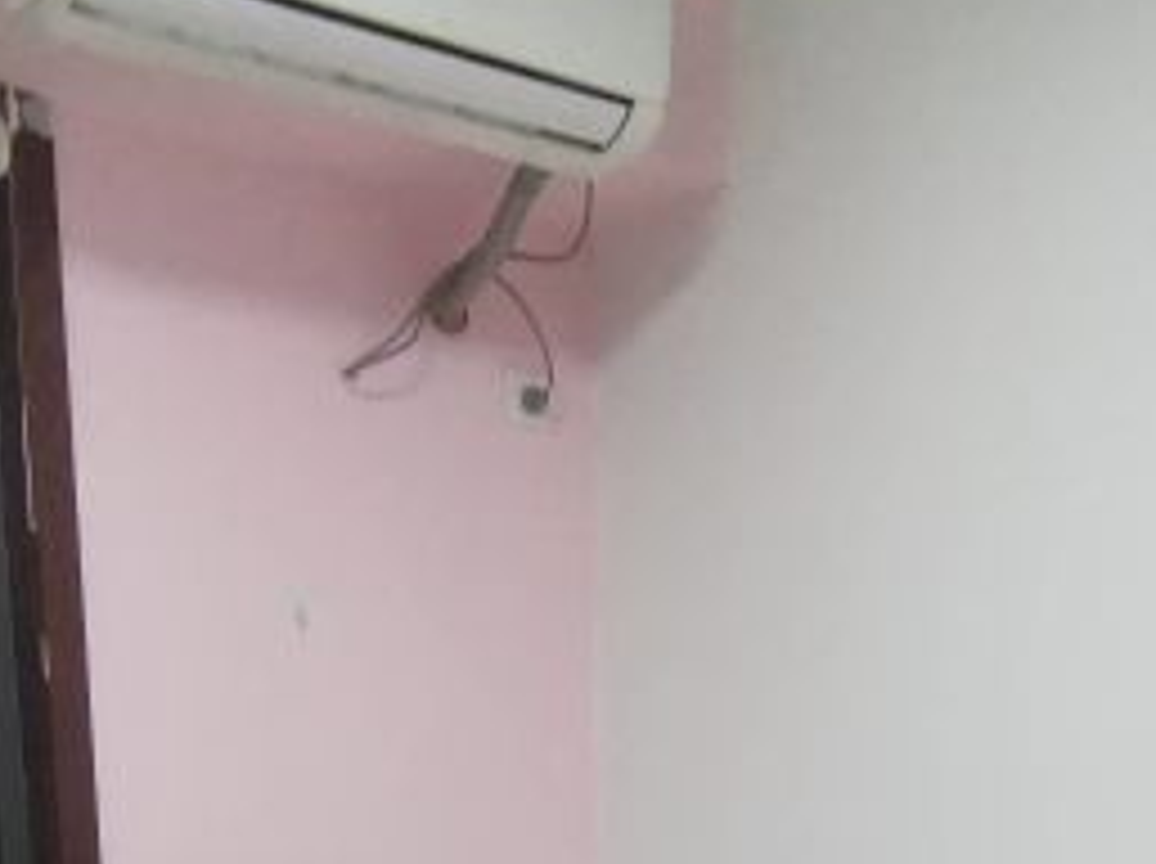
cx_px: 814
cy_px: 1215
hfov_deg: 35.7
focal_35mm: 53
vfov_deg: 23.3
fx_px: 1767
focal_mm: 2.26
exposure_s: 1/33.3
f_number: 2.2
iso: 250
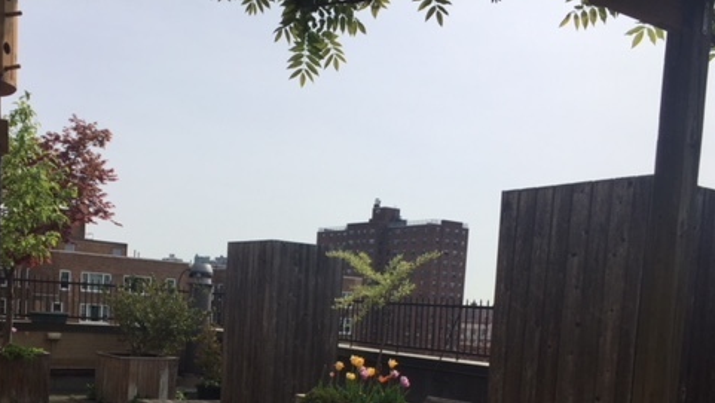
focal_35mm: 42
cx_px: 265
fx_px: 797
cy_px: 355
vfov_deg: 27.5
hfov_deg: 47.9
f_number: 2.2
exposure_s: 1/3300
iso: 32
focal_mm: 4.15
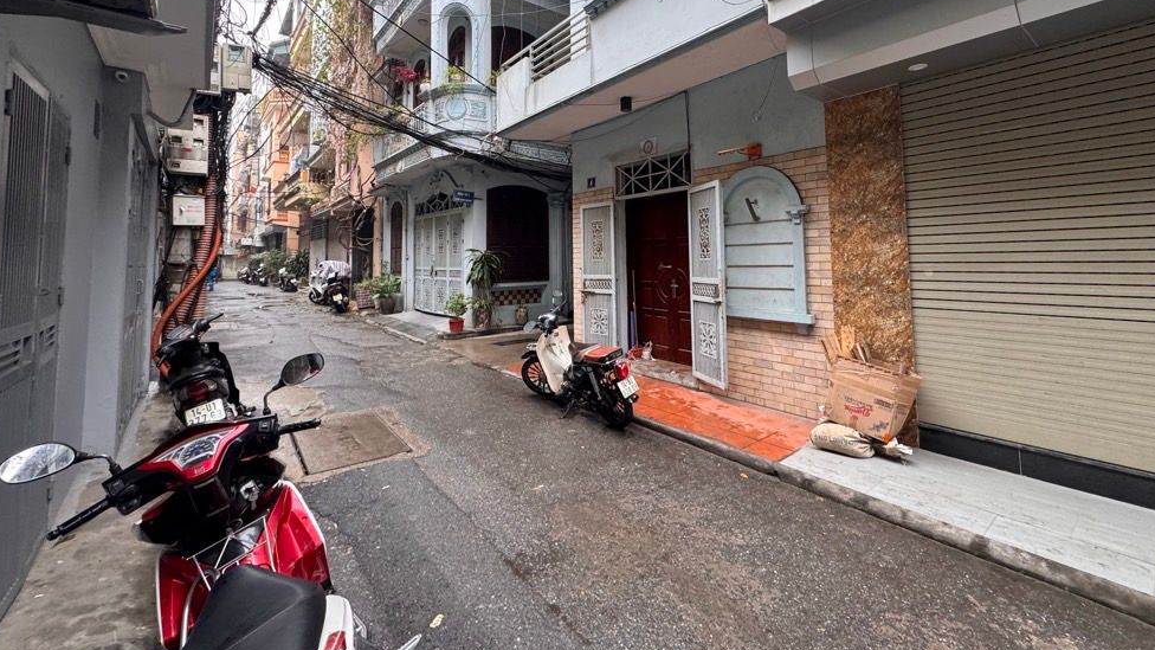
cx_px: 598
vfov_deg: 65.7
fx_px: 490
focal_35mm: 16
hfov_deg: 99.3
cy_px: 229
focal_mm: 2.22
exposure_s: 1/99
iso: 250
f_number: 2.2
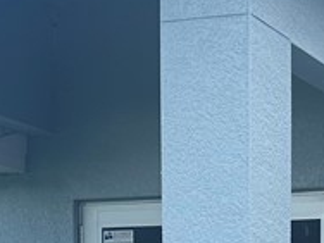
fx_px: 1226
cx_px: 377
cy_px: 443
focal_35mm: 131
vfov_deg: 10.6
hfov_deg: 14.6
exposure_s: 1/1131
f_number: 1.78
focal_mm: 6.86
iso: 80
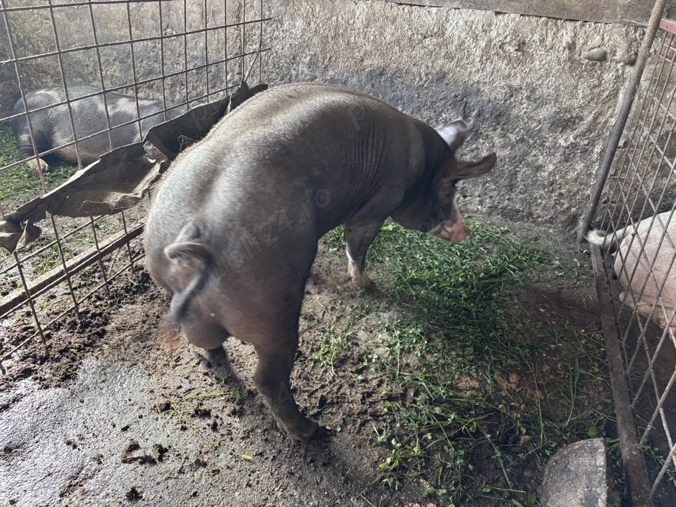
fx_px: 508
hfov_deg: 67.3
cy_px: 254
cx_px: 338
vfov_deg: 53.1
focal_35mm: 26
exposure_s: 1/60
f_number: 1.6
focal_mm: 5.96
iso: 125
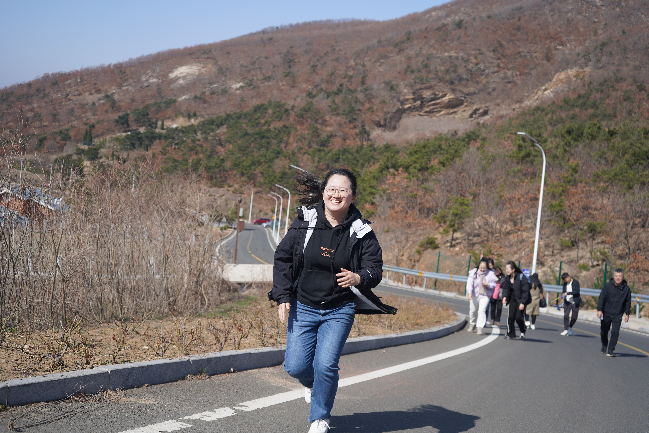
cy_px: 216
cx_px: 324
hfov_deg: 43.6
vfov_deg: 29.9
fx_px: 811
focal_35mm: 45
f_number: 4.5
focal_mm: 45
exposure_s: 1/640
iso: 100
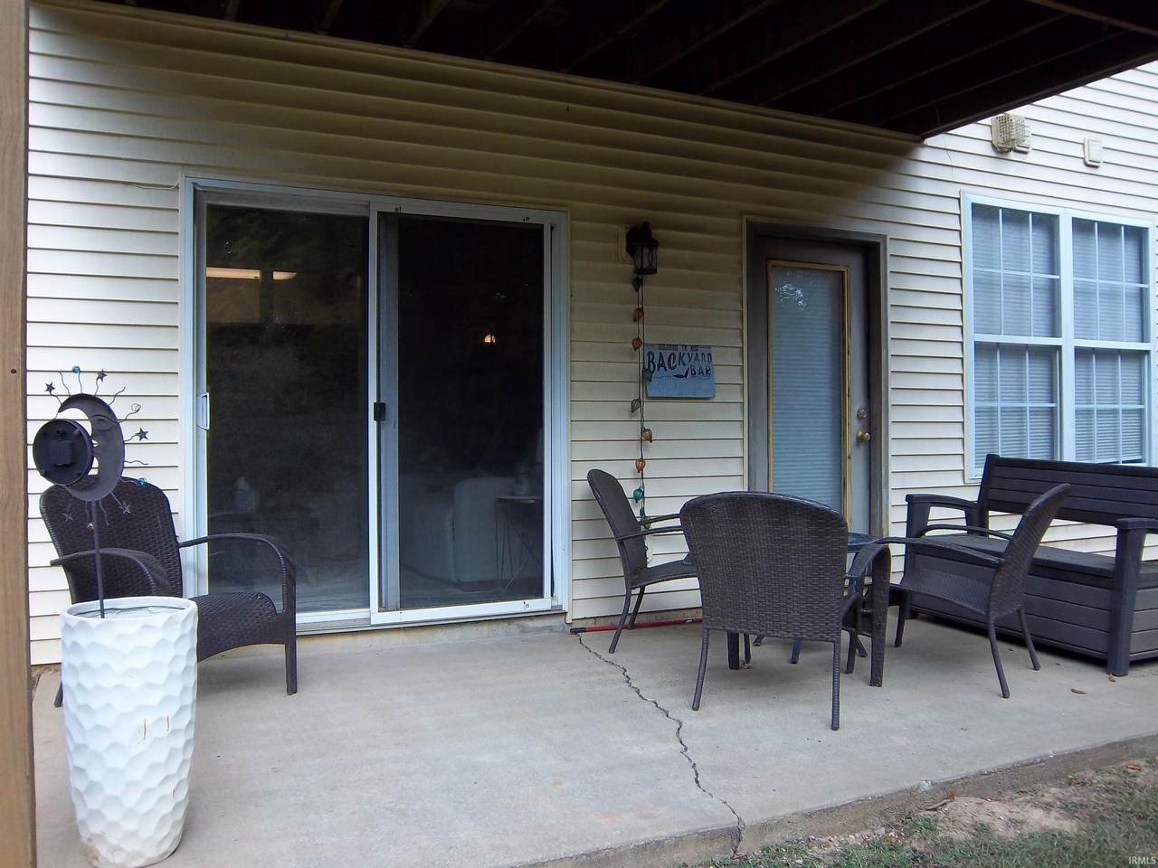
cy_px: 434
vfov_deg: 49.7
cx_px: 579
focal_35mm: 28
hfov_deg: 63.4
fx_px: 937
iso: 64
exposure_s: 1/250
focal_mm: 5.05
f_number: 3.5
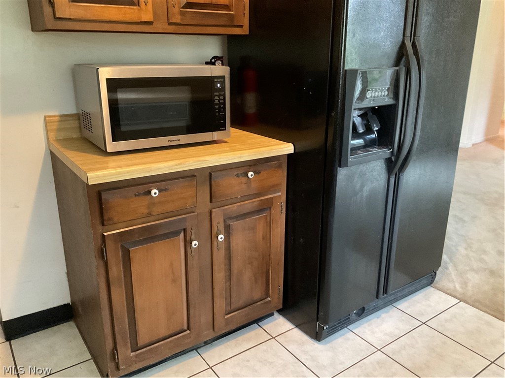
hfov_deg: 61.7
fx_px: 423
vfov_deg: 48.2
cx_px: 252
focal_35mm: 29
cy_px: 189
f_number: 1.8
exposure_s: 1/30
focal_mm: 3
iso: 500
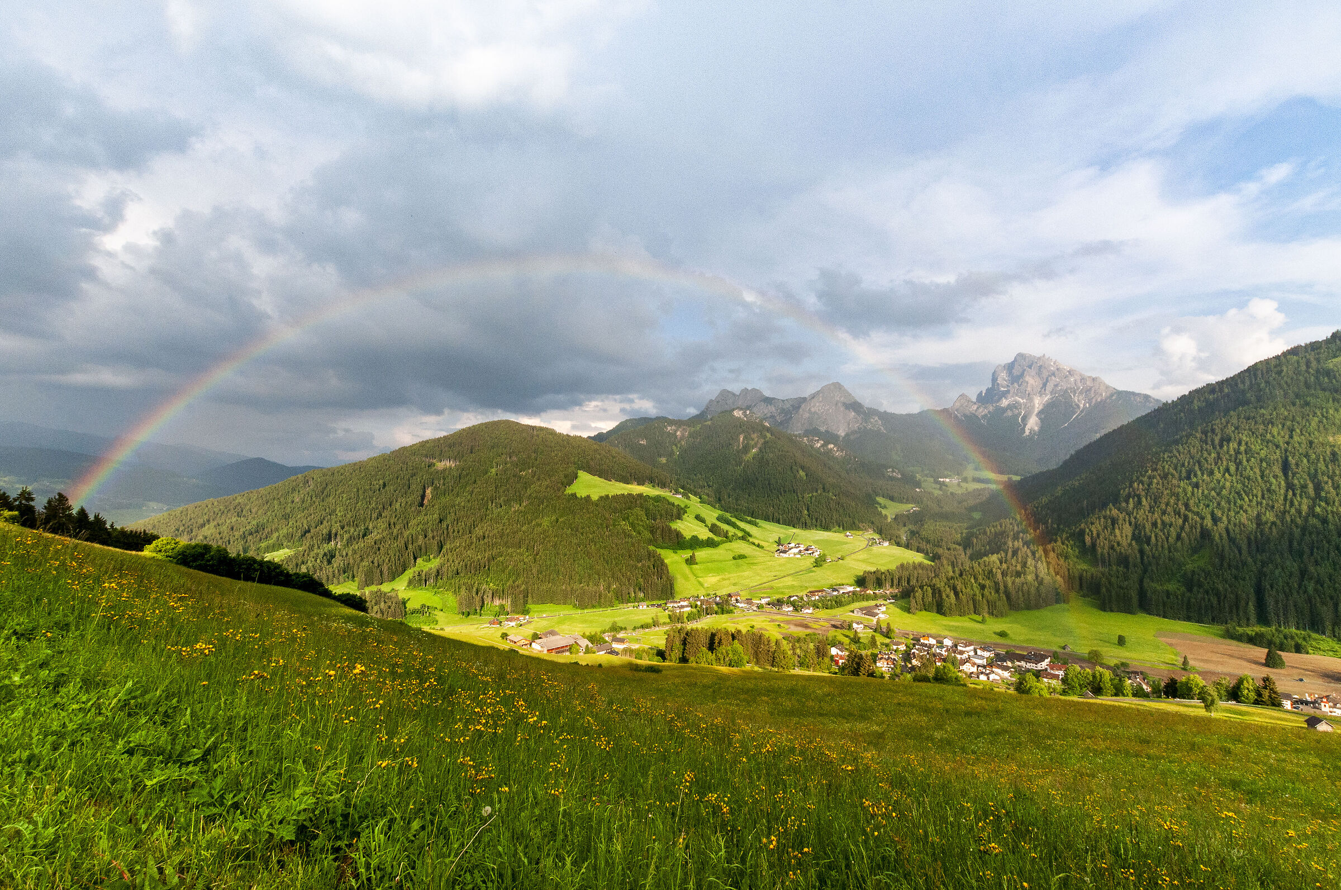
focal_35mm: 15
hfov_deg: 100.5
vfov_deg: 77.2
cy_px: 445
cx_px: 670
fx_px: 558
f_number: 11
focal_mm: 10
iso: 400
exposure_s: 1/400
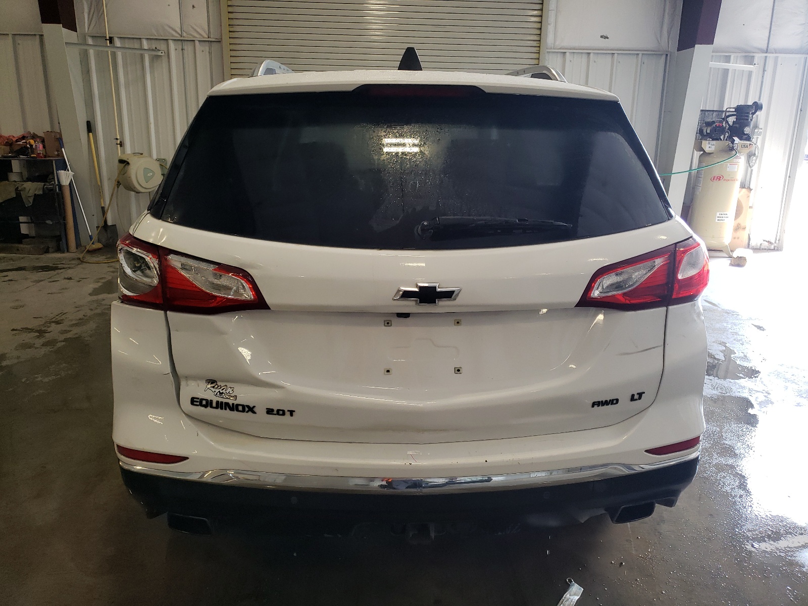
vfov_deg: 53.1
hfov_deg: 67.3
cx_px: 404
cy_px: 303
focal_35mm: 26
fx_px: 607
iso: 92
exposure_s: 1/120
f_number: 1.5
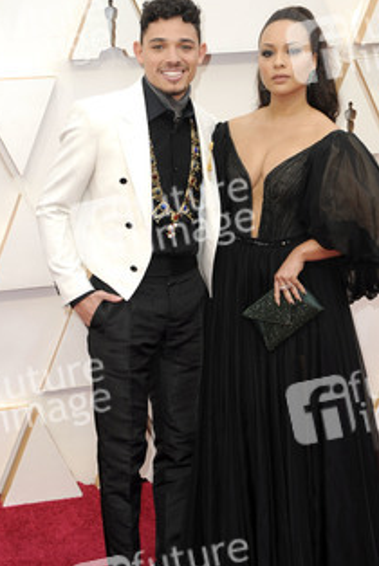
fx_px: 1245
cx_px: 216
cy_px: 312
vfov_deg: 25.6
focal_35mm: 79
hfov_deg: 17.3
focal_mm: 62
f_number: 7.1
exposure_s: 1/200
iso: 800
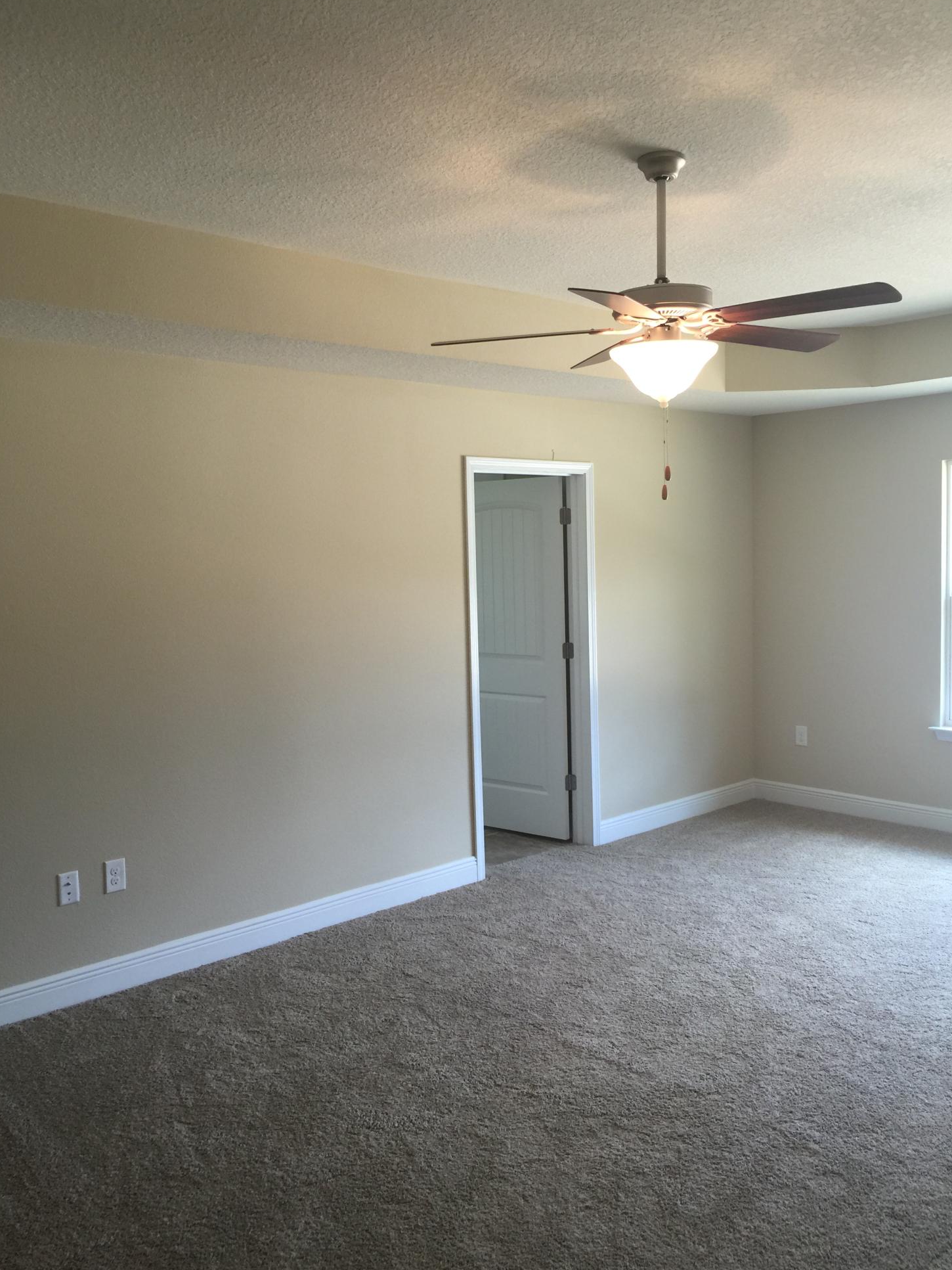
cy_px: 637
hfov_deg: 46.8
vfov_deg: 60.0
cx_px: 476
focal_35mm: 30
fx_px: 1100
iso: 32
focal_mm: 4.15
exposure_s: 1/40
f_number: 2.2
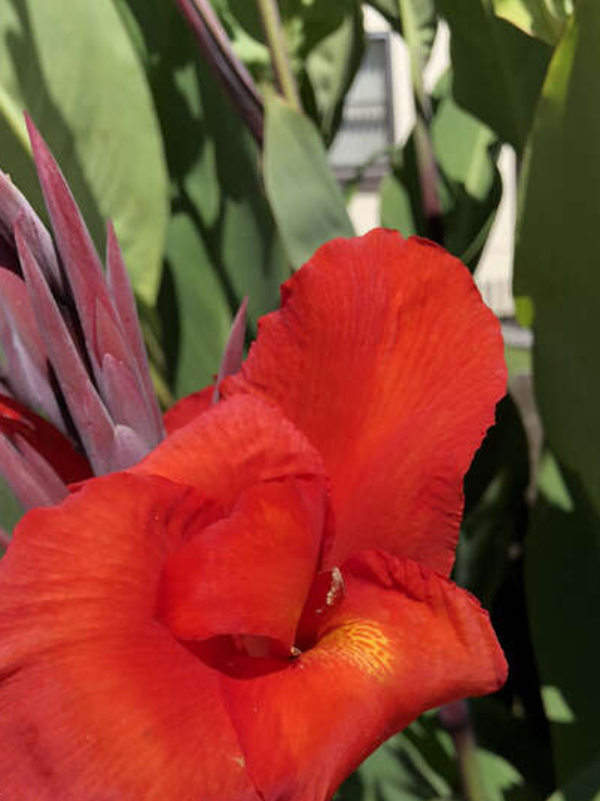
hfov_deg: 35.9
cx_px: 325
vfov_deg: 45.7
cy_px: 570
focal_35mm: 40
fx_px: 925
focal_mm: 4
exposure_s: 1/1043
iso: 20
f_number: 1.8
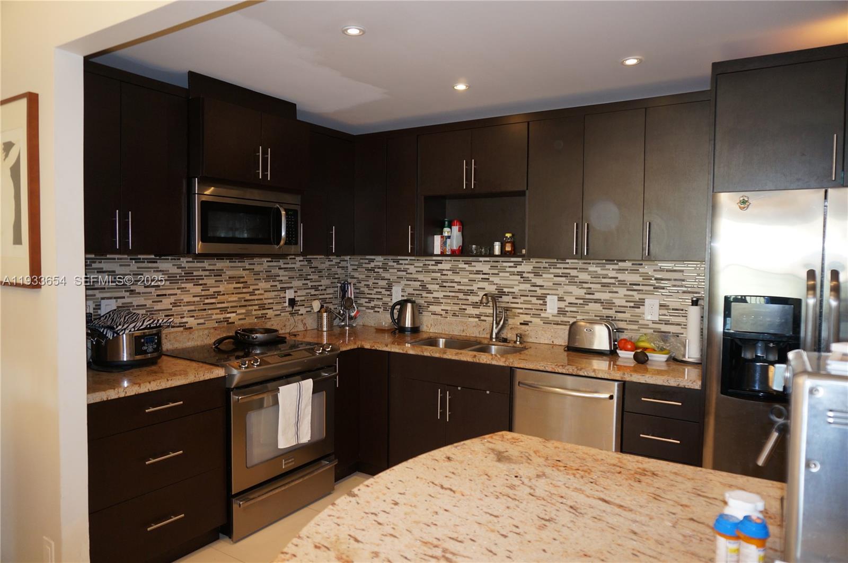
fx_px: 565
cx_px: 424
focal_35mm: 24
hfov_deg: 73.8
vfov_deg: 53.0
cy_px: 282
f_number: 4
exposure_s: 1/60
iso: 400
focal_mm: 16
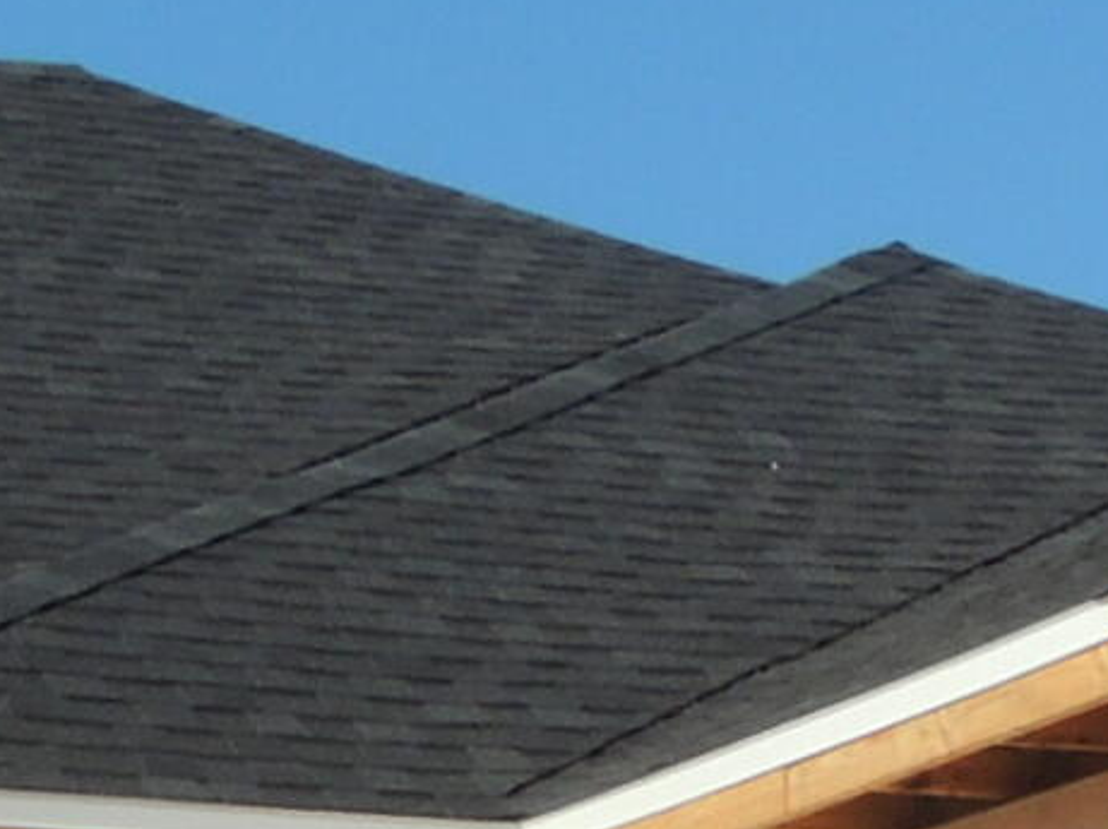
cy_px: 1769
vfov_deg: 6.3
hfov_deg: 8.7
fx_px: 7292
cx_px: 863
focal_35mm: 228
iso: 100
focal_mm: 6.2
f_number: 8.1
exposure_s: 1/250
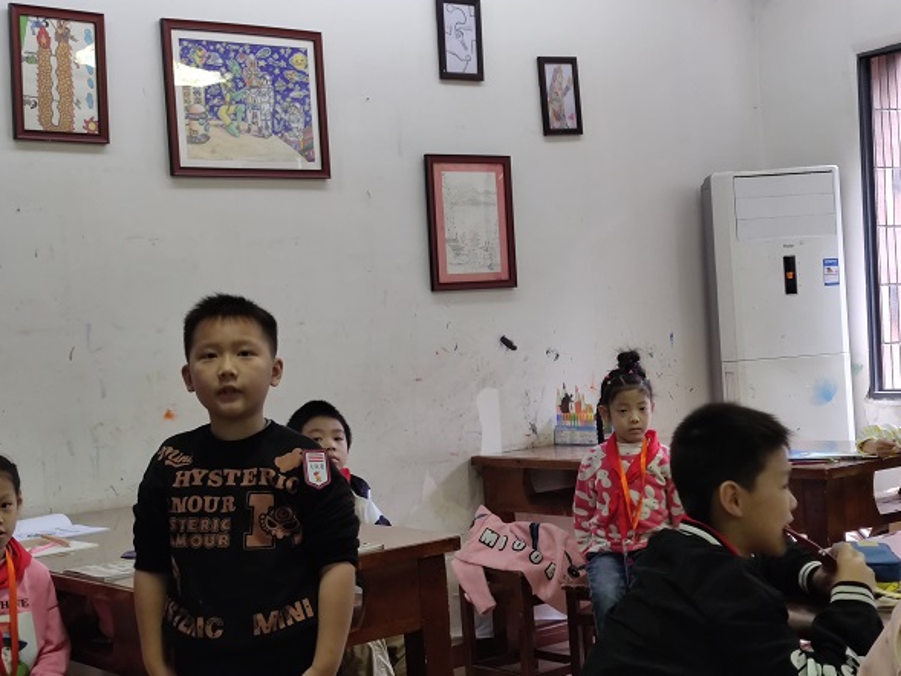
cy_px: 335
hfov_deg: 35.5
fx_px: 1406
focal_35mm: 54
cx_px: 453
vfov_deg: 27.0
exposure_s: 1/100
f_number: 1.69
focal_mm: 6.72
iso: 369
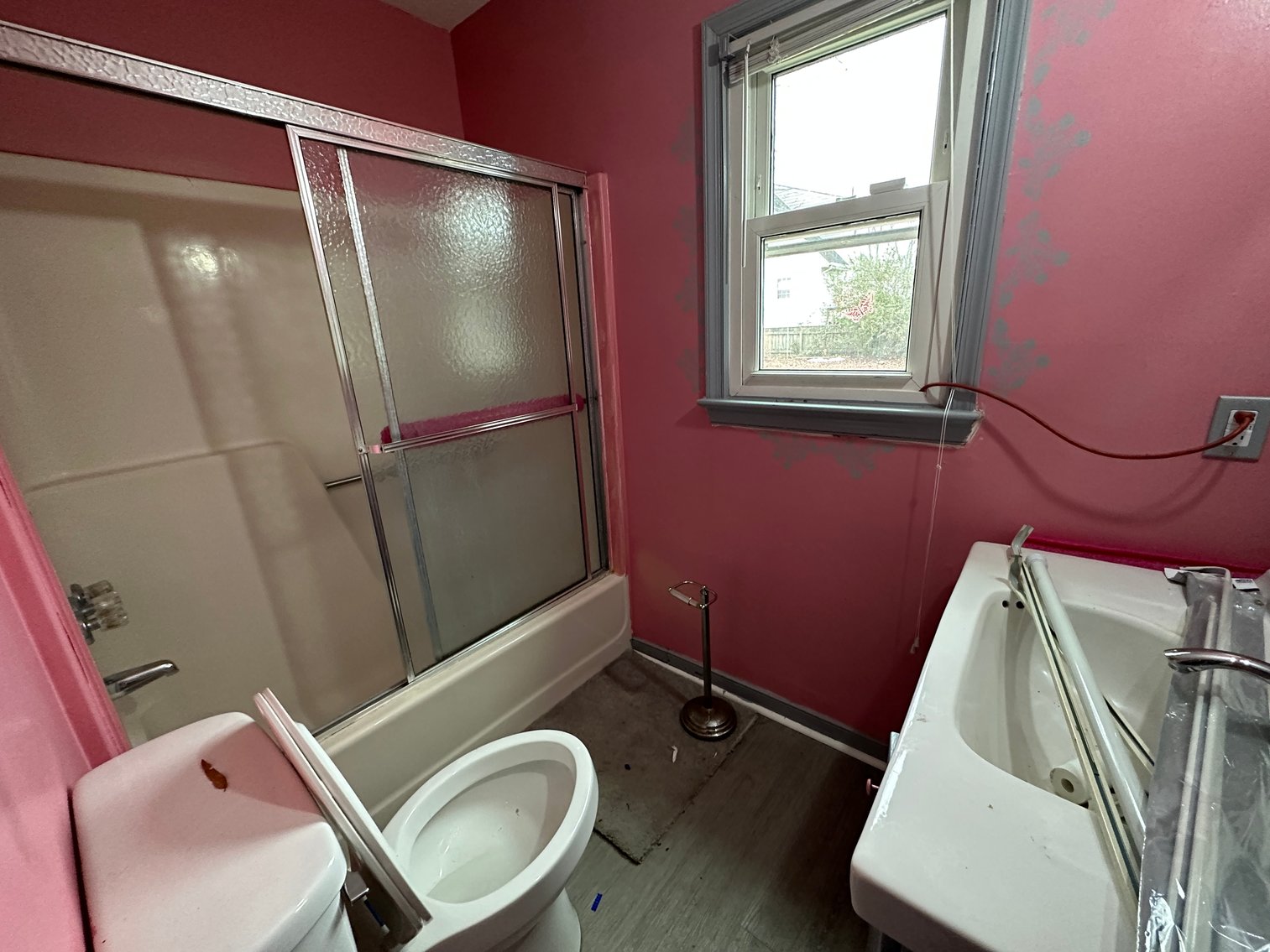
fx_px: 514
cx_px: 635
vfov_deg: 85.7
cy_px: 476
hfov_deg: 102.1
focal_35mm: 14
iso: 400
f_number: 2.2
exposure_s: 1/59
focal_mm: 2.22
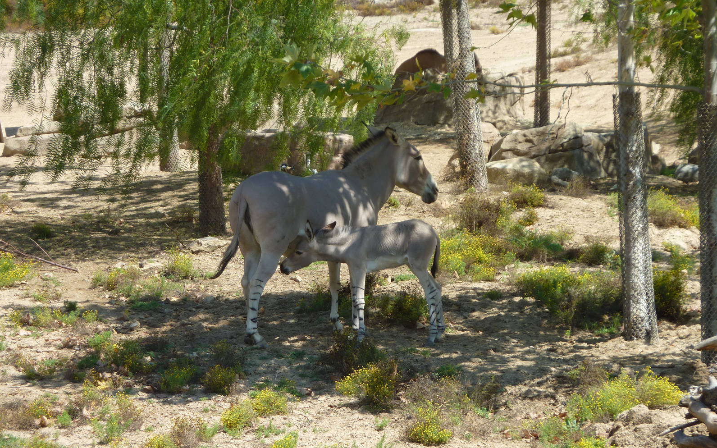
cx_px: 360
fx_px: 3790
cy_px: 248
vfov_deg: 6.8
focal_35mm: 194
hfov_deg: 10.8
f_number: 4.5
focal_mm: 29.9
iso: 80
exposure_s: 1/320
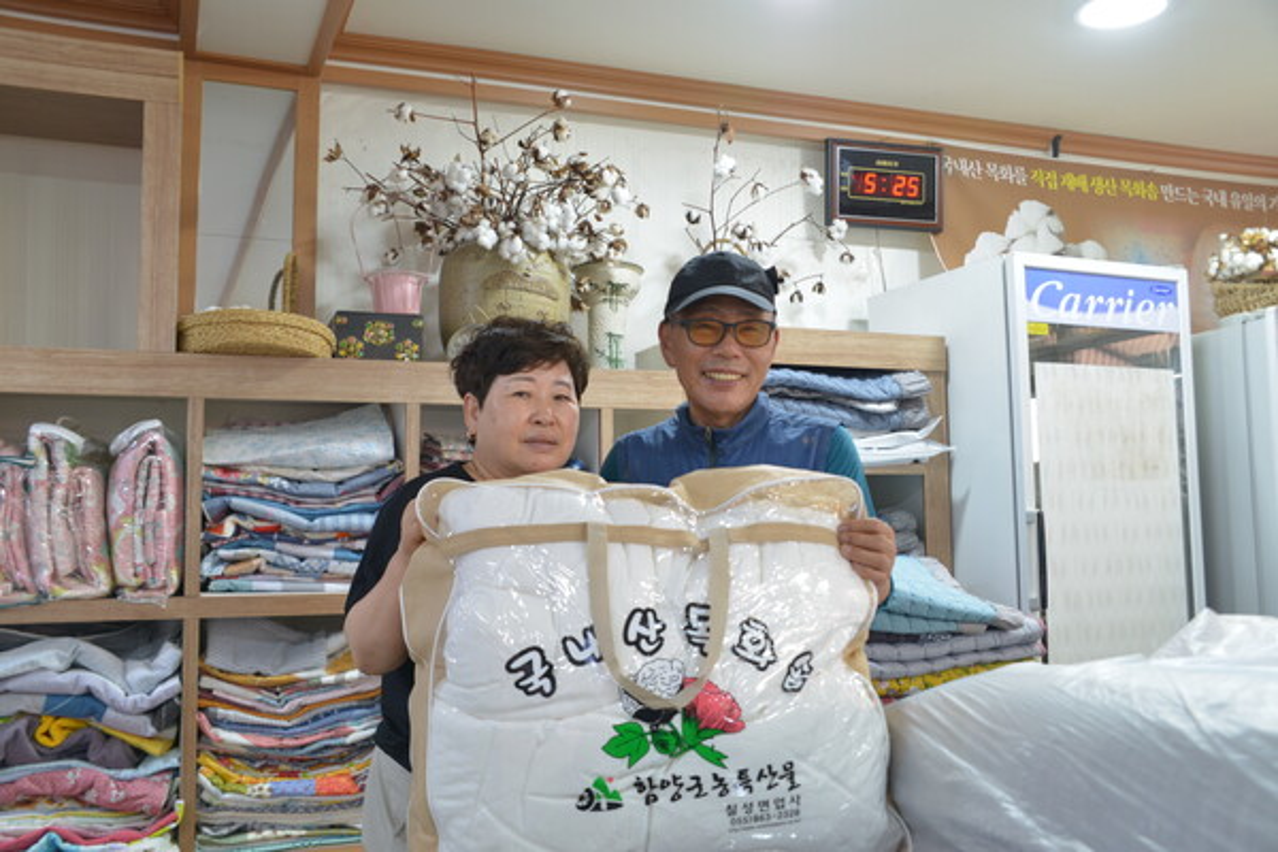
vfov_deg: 37.9
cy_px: 426
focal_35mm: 35
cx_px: 639
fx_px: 1242
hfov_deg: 54.4
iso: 400
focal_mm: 35
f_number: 3.8
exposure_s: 1/25
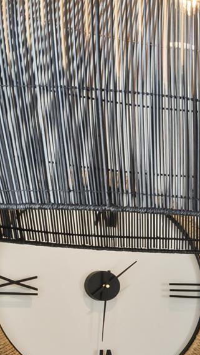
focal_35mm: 101
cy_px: 380
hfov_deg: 8.1
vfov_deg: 20.3
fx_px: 953
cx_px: 769
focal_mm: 22
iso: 500
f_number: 13
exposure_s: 1/20
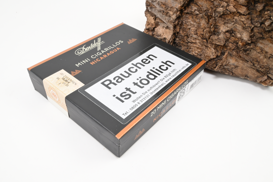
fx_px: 227
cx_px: 136
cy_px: 91
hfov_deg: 61.9
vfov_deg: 43.6
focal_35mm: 30
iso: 640
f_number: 22
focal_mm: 20
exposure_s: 1/15
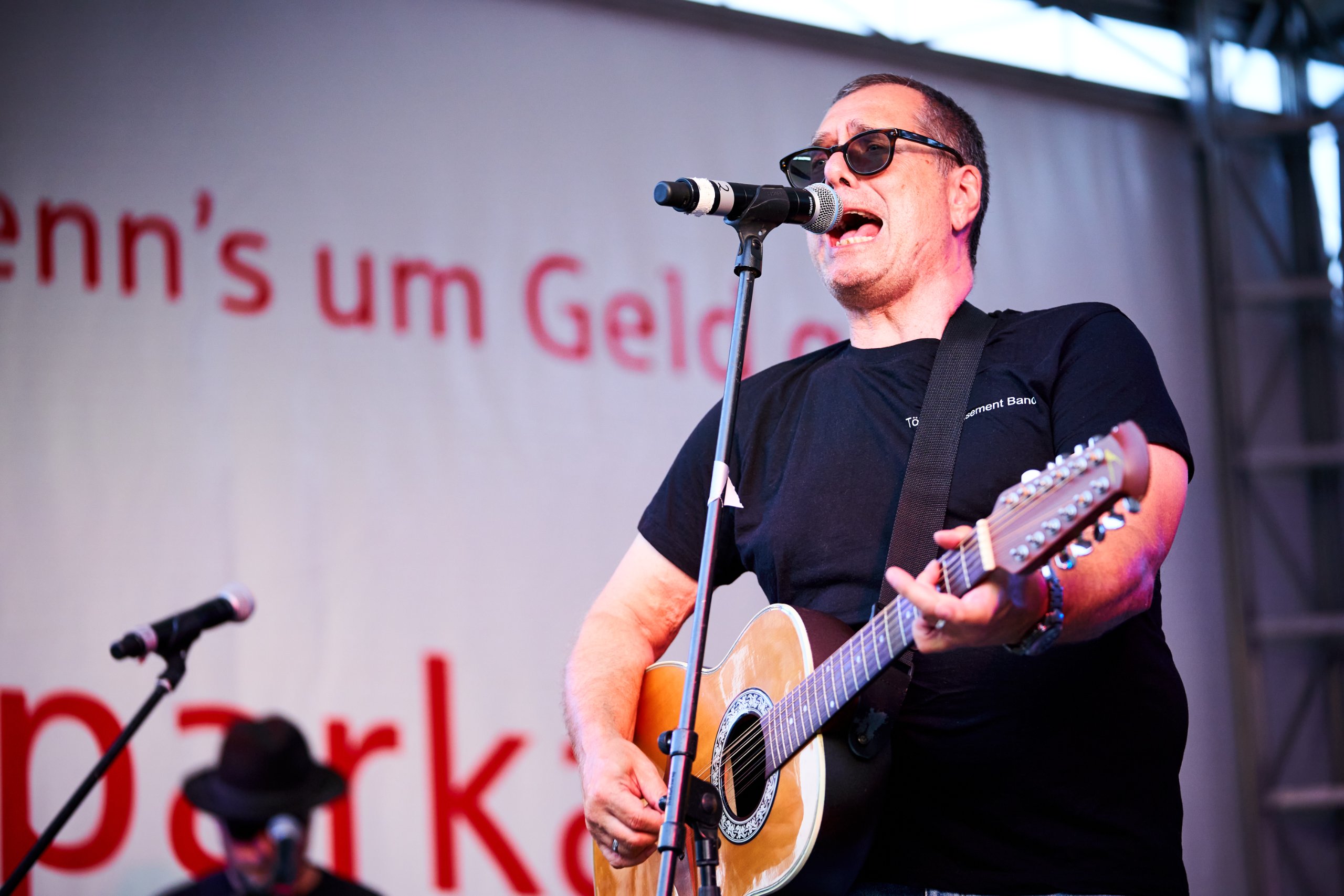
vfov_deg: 11.2
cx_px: 672
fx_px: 4554
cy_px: 448
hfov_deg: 16.8
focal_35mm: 122
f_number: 2.8
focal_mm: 122
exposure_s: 1/250
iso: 640
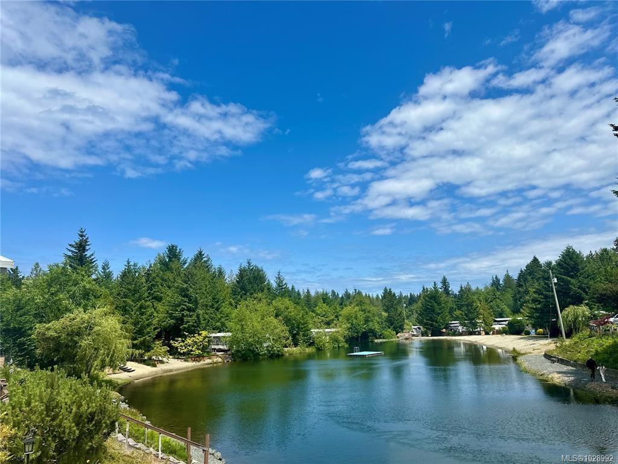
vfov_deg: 56.8
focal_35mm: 24
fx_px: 428
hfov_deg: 71.6
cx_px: 309
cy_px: 232
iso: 80
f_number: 1.78
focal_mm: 6.86
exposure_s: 1/7042
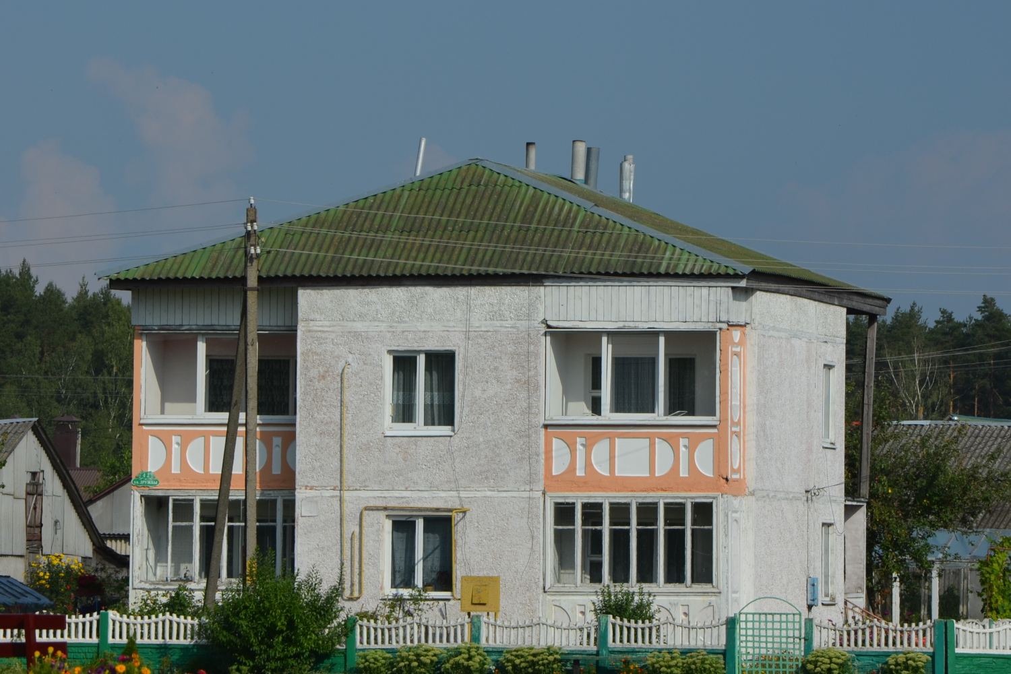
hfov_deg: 13.0
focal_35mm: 158
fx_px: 4423
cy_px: 337
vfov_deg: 8.7
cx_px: 506
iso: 100
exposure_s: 1/400
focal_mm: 105
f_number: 10
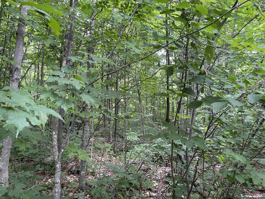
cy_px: 100
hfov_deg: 67.3
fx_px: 199
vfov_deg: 53.1
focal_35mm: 26
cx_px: 132
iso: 125
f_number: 1.6
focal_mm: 4.2
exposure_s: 1/77
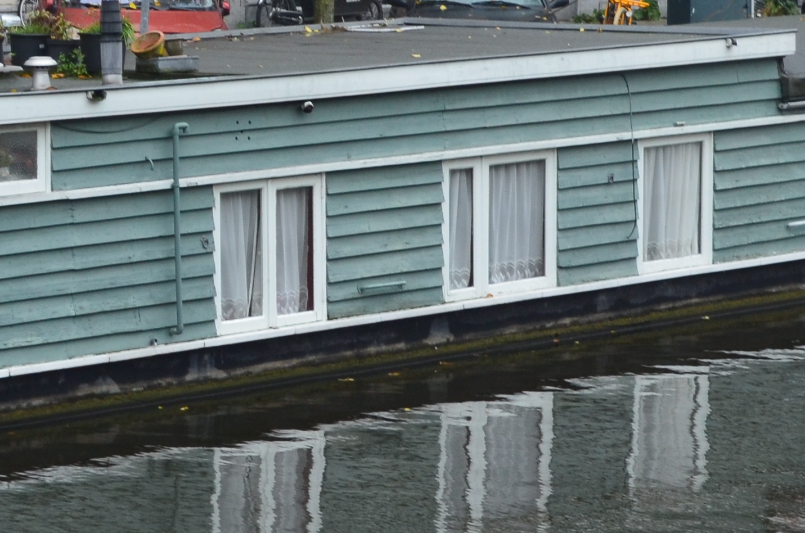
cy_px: 251
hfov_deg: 11.0
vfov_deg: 7.4
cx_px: 37
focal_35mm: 186
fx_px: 4151
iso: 400
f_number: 9
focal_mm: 36
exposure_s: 1/30
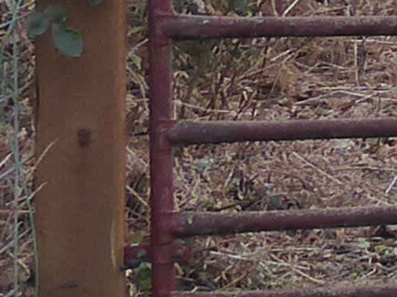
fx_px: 2282
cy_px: -247
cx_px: 1443
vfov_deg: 7.2
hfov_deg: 7.7
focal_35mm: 199
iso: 160
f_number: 3.3
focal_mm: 4.3
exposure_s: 1/400
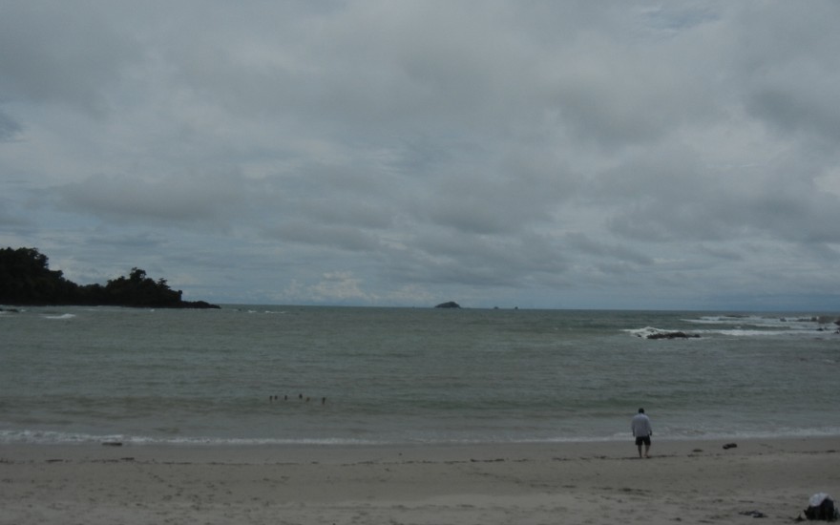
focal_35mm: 37
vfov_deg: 34.4
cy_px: 274
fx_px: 847
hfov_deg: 52.7
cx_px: 397
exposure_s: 1/1767
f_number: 7
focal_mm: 5.4
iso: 160
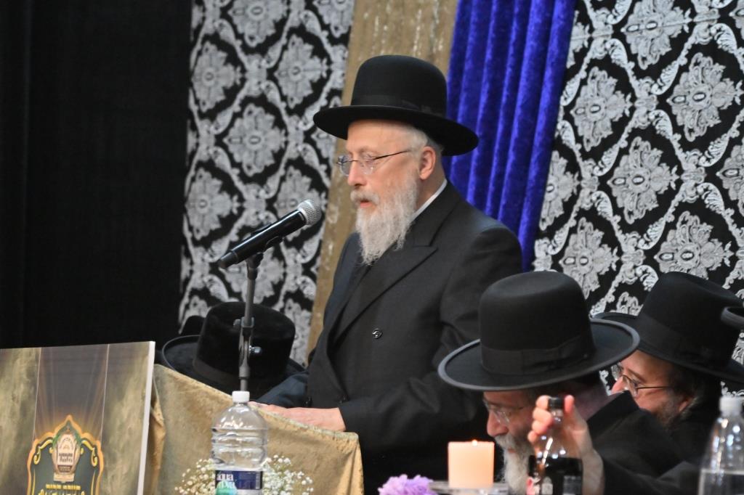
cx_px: 372
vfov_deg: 7.6
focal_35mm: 180
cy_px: 248
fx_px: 3719
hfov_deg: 11.4
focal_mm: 120
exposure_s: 1/160
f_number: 4
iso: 1600
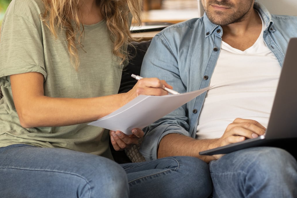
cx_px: 194
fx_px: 1452
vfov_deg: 7.8
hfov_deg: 11.7
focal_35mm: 176
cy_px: 77
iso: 320
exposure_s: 1/100
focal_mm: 85
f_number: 2.5
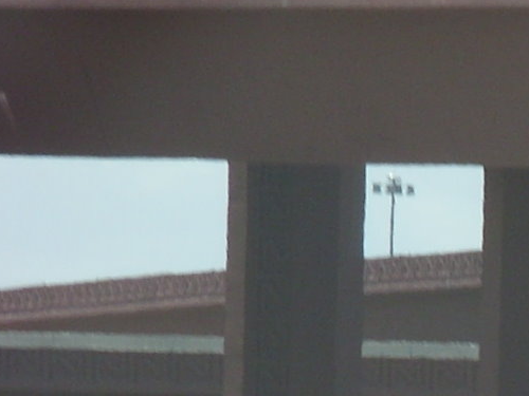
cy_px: 662
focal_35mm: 984
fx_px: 15037
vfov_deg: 1.5
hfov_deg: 2.0
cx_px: 1332
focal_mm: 31.5
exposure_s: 1/323
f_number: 4.6
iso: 50
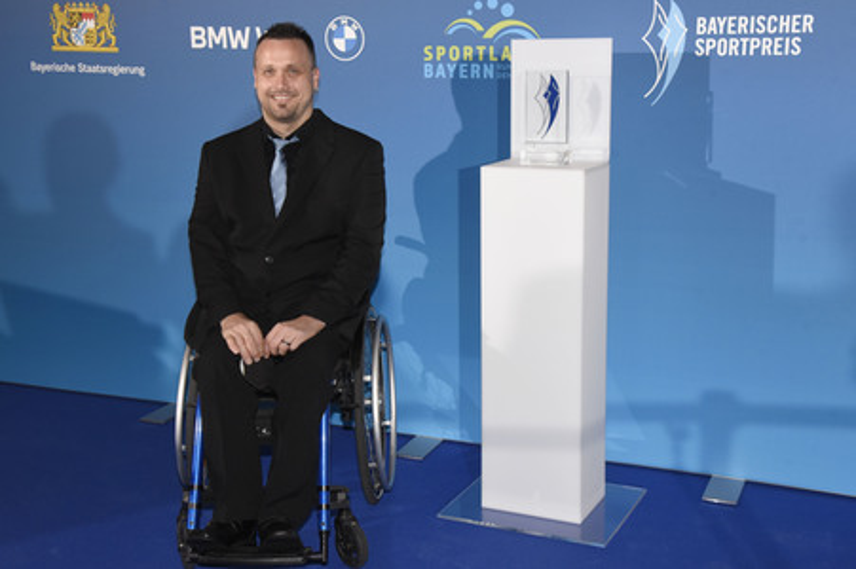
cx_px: 428
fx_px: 1093
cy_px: 284
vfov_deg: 29.2
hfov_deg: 42.8
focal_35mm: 46
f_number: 6.3
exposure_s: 1/80
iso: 2500
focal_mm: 46
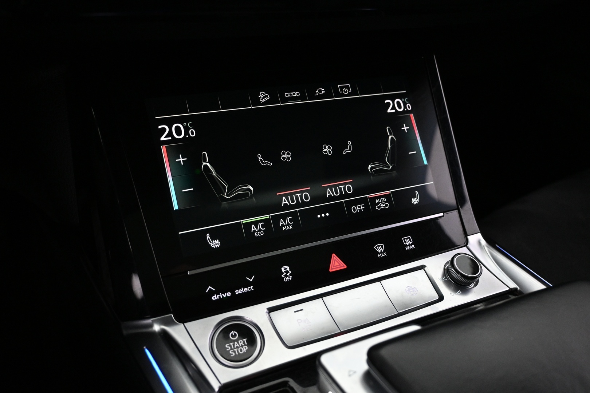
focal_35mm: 28
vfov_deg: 46.8
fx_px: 455
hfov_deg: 65.9
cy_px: 196
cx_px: 295
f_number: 3.8
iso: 1600
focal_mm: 18.5
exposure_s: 1/40
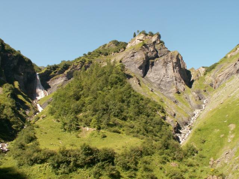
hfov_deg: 52.6
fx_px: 242
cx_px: 120
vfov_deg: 40.7
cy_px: 90
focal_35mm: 35
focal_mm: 5.86
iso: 50
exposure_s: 1/50
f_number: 8
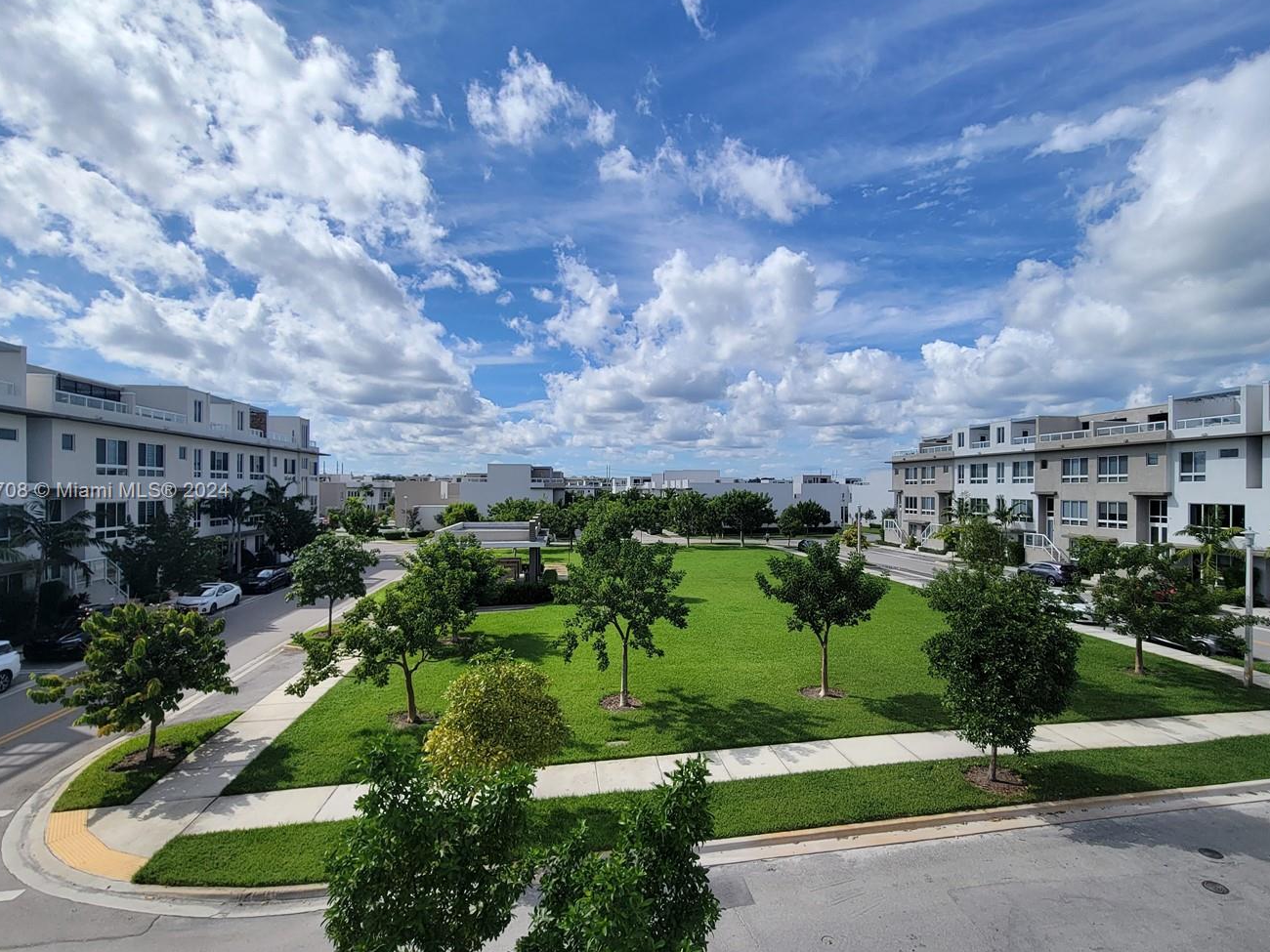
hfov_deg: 94.2
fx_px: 587
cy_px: 492
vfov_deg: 78.1
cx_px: 698
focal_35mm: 16
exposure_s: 1/3237
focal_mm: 2.2
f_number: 2.2
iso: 50
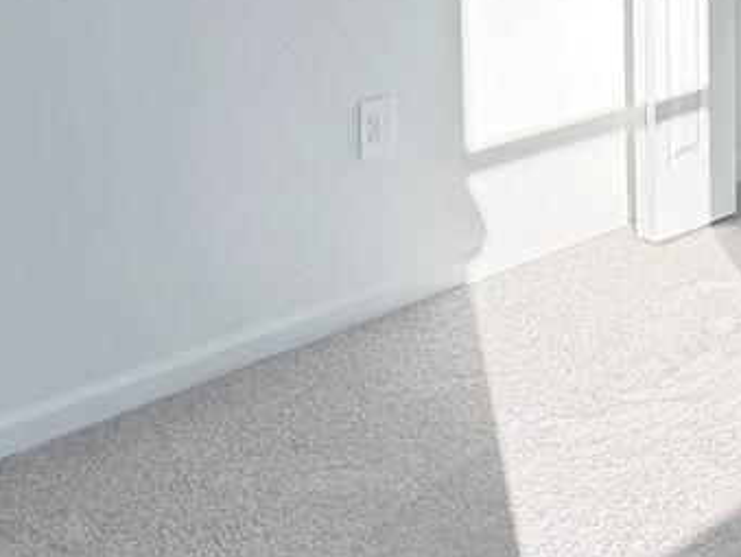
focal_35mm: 66
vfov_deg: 20.3
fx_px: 1414
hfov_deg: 27.6
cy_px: -173
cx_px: 750
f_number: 2.2
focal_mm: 2.22
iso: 40
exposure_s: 1/361
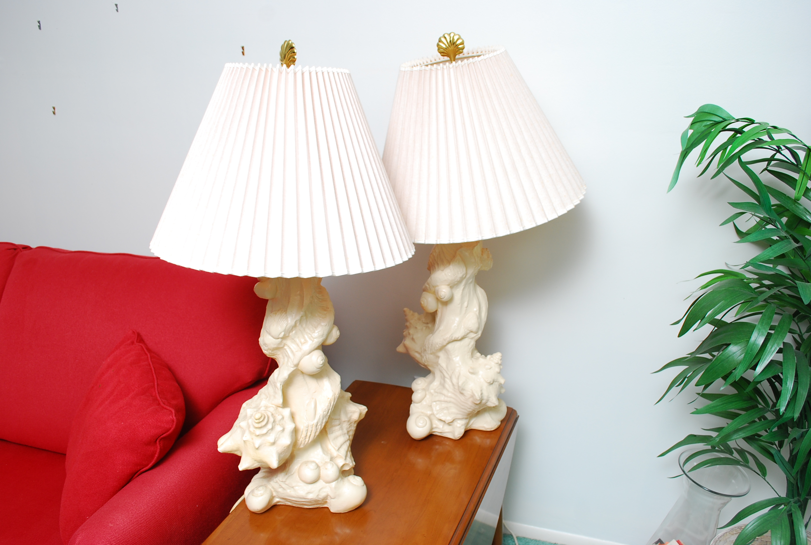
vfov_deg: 43.8
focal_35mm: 30
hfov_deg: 61.8
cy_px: 272
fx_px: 677
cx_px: 406
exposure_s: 1/160
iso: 160
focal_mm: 20
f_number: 5.6
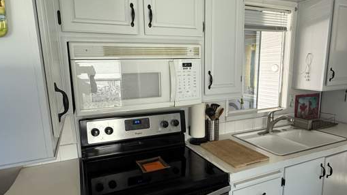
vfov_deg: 47.7
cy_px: 105
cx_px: 180
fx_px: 221
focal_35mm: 24
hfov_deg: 76.3
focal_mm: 2.22
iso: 200
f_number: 2.2
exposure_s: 1/99
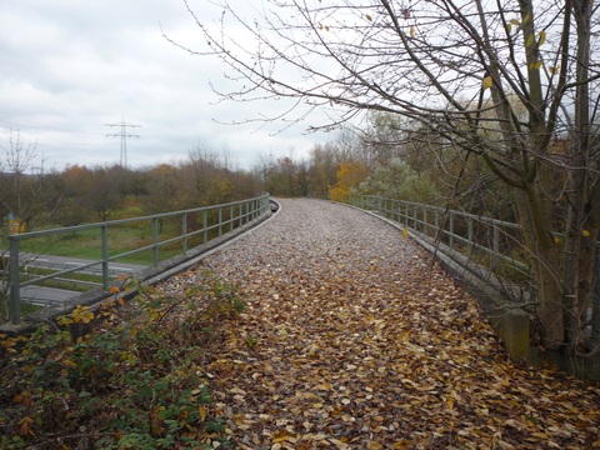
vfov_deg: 44.2
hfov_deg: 56.8
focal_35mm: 32
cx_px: 300
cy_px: 225
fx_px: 555
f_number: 3.3
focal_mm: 5.2
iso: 100
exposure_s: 1/100
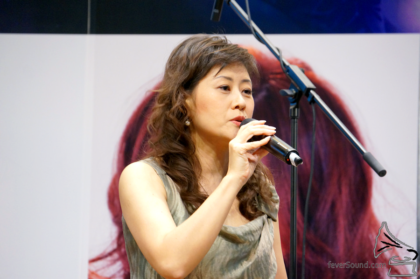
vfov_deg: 4.6
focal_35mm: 300
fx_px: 3496
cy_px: 140
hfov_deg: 6.9
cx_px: 210
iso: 1600
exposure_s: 1/30
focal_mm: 200
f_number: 6.3
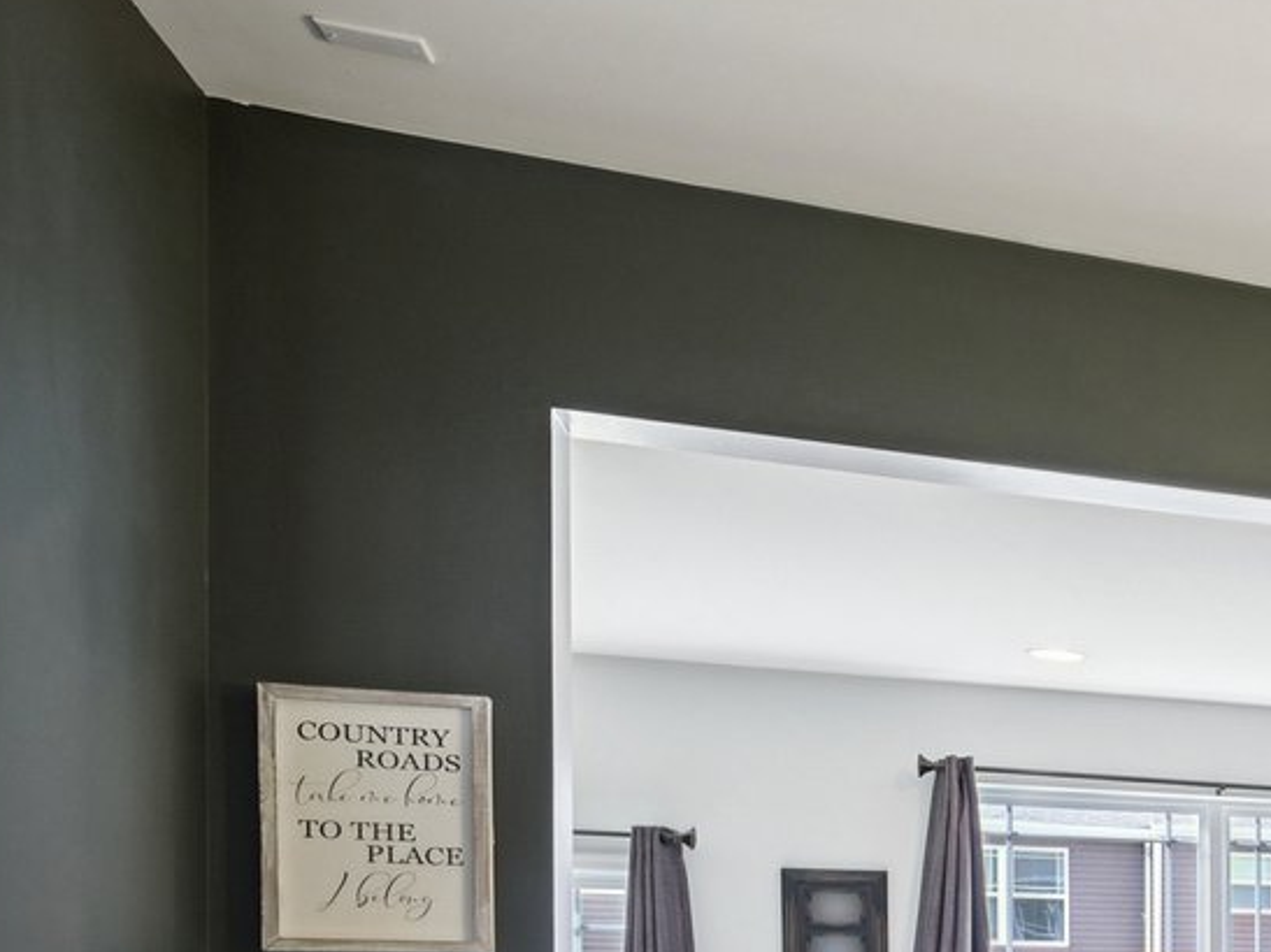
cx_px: 2052
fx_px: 1982
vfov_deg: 25.0
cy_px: 1069
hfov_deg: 24.5
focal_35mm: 54
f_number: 8
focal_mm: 15
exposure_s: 1/8
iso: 400
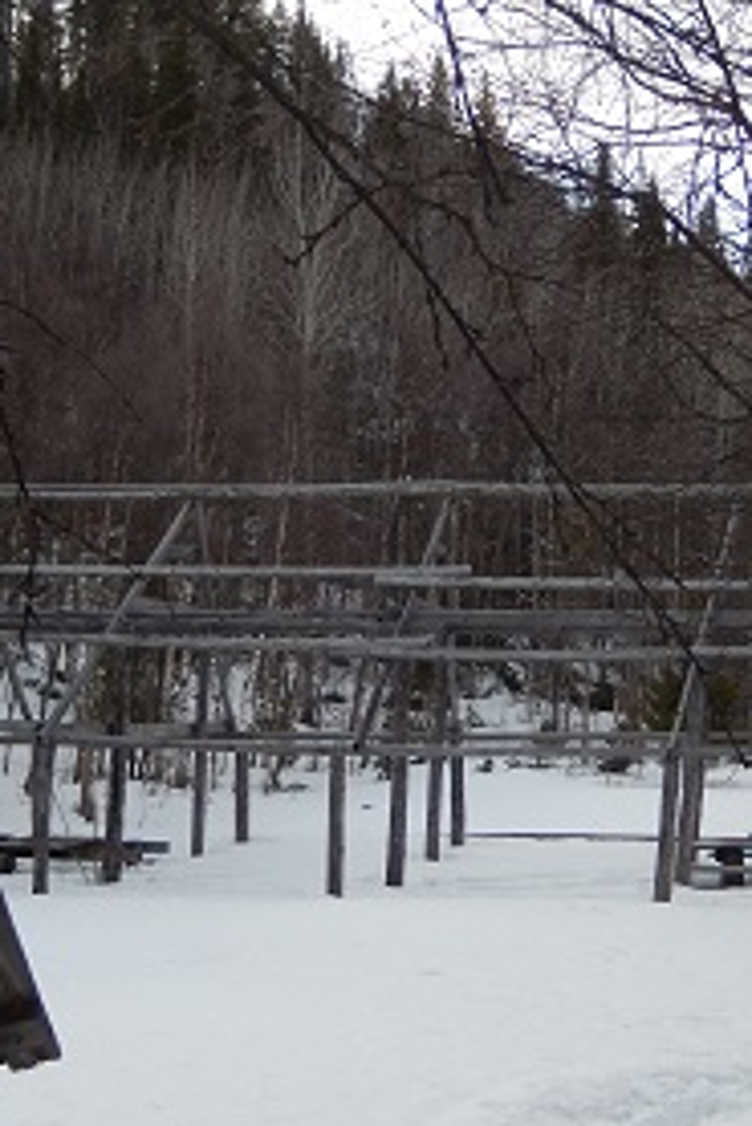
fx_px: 2065
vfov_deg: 30.5
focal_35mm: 66
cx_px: 486
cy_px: 516
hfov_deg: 20.6
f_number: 4
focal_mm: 6.5
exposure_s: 1/320
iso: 125
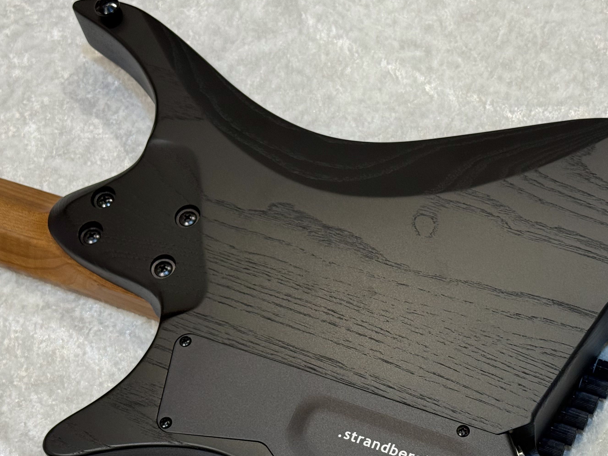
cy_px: 318
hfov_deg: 26.6
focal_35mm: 73
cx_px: 352
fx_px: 1282
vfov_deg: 20.1
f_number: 1.78
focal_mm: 6.76
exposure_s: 1/60
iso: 80
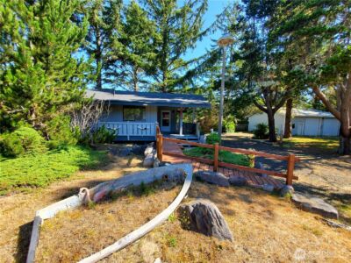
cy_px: 132
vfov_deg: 89.9
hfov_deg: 106.2
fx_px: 132
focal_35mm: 13
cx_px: 176
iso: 50
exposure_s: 1/324
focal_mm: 1.8
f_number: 2.2
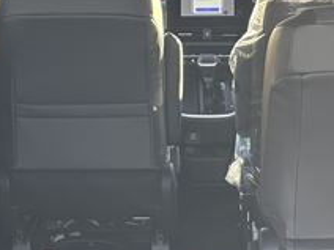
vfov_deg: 9.2
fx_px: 1515
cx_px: 187
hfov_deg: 12.6
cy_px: 368
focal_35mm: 157
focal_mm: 5.96
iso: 50
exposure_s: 1/147
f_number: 1.6
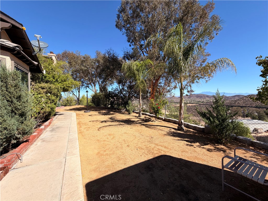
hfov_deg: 102.1
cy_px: 100
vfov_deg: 85.7
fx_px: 108
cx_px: 134
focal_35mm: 14
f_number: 2.2
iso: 25
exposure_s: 1/770
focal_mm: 2.22
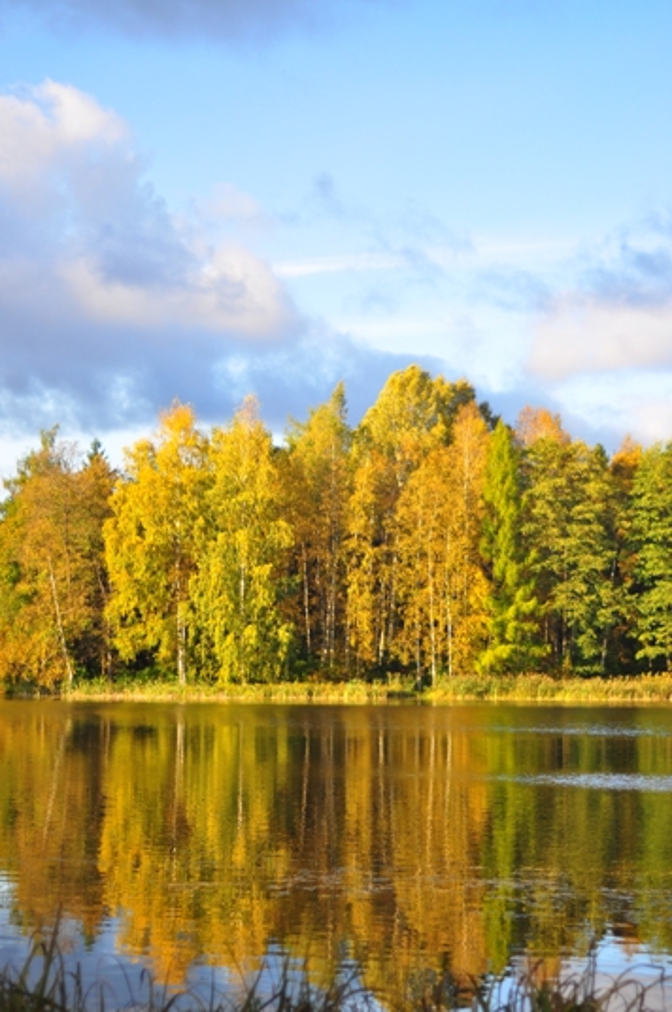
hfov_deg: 18.1
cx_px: 336
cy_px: 506
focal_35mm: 75
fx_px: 2105
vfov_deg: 27.0
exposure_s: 1/2500
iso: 200
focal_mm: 50
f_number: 1.8
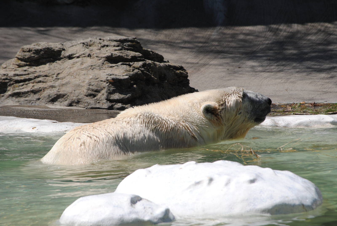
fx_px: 2812
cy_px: 113
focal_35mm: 300
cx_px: 168
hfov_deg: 6.9
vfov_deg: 4.6
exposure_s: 1/200
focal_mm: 200
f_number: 11
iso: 100
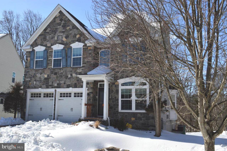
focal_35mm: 33
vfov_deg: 39.9
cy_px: 76
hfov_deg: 57.3
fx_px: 208
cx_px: 114
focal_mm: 22
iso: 360
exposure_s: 1/500
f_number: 11
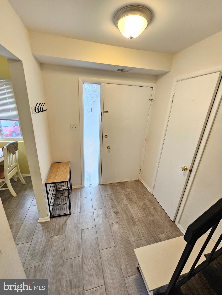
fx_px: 111
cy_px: 148
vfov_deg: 106.2
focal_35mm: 13
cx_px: 111
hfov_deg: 89.9
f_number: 2.2
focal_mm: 2.2
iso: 200
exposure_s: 1/60
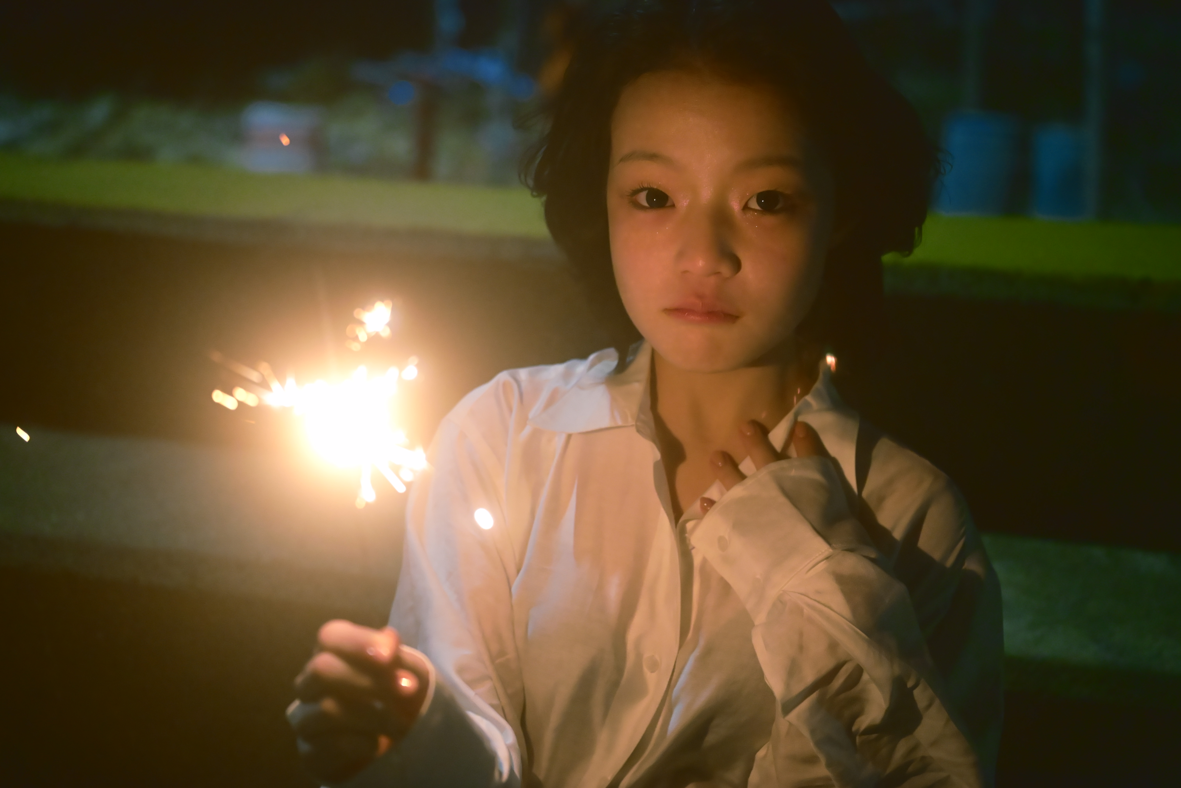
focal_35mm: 46
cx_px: 590
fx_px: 1509
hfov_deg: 42.7
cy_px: 394
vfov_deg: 29.2
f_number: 2.8
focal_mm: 46
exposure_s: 1/125
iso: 9000
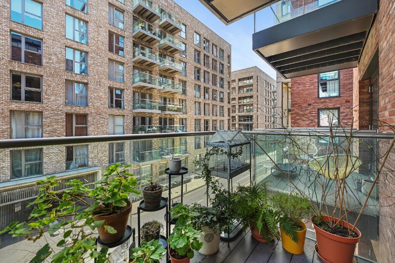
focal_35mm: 14
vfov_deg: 81.1
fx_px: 153
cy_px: 132
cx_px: 198
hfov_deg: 104.3
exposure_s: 1/20
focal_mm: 14
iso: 400
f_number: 5
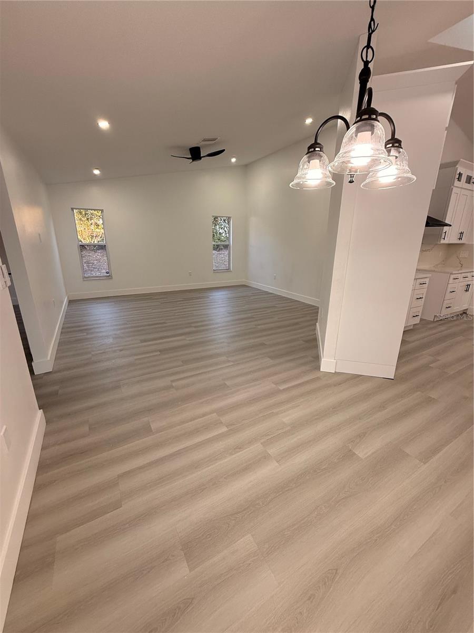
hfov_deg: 85.7
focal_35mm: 14
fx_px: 256
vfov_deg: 102.1
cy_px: 316
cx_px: 237
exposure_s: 1/120
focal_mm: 2.22
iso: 200
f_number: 2.2
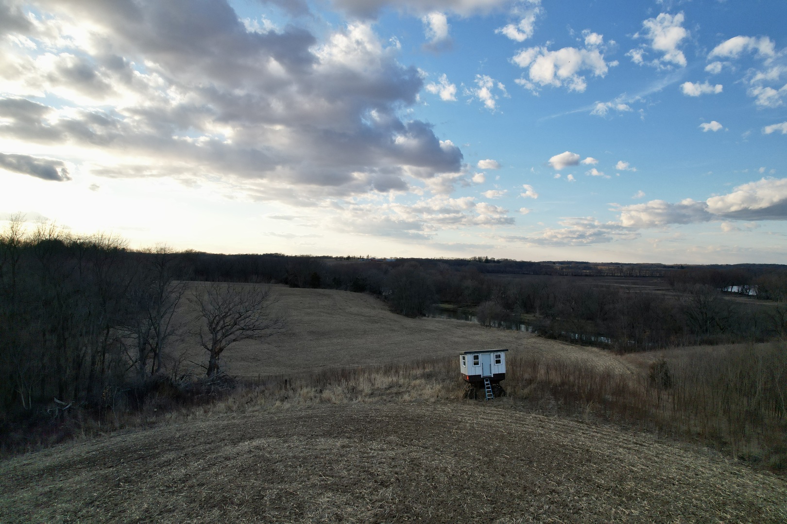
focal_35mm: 22
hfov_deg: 78.6
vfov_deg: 57.2
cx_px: 394
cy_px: 262
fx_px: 481
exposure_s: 1/125
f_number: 2.8
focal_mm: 8.38
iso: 100
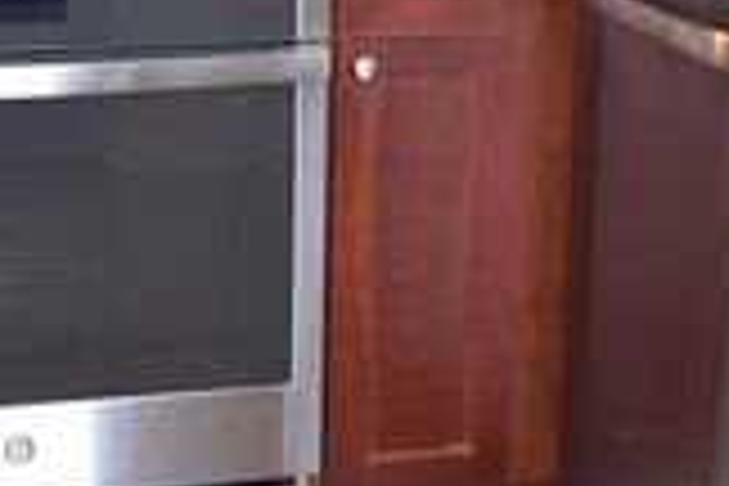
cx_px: 400
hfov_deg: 19.5
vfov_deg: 12.5
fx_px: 2126
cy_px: -187
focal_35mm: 105
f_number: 3.8
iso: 6400
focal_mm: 34
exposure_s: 1/160
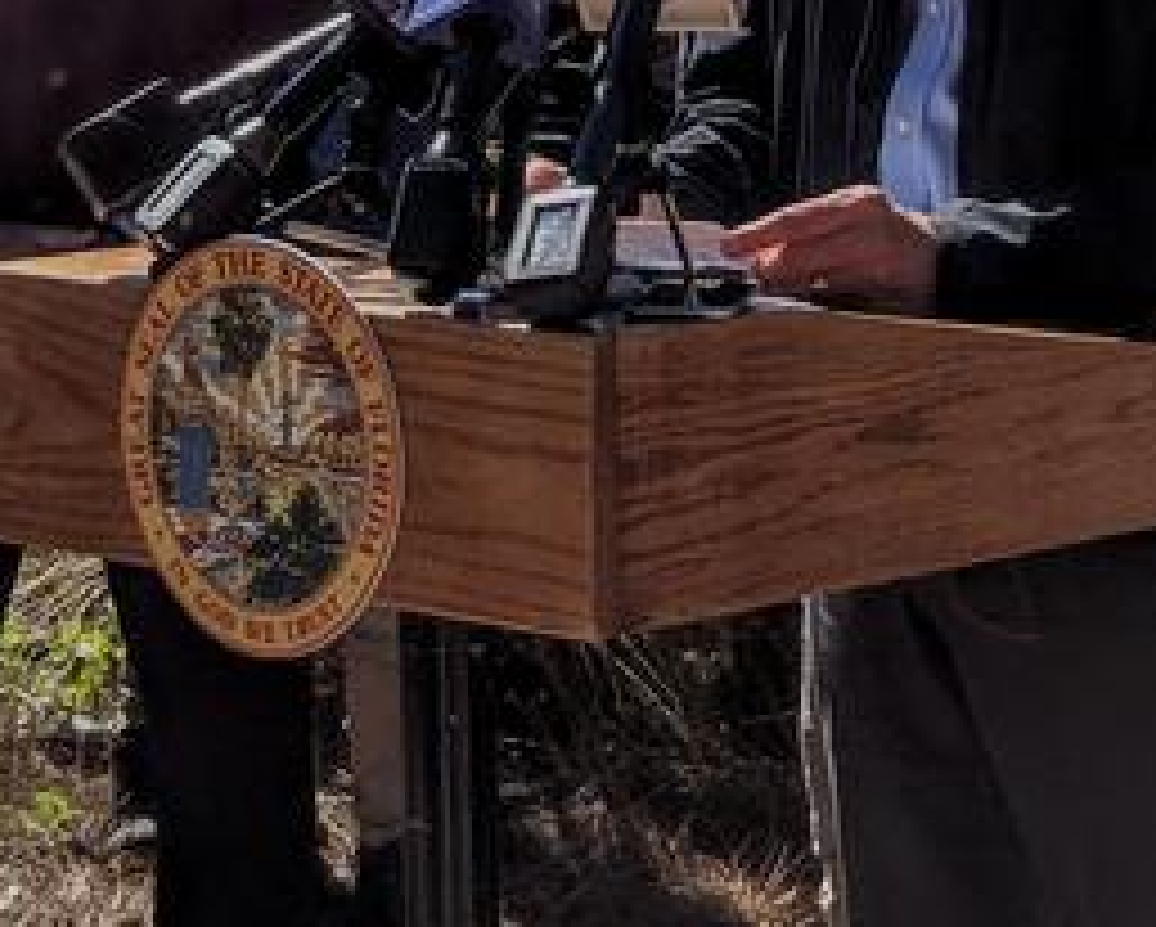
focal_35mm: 79
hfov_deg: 23.9
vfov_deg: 18.5
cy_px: -166
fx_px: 2705
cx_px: 828
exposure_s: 1/2817
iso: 50
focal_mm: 4.67
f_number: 2
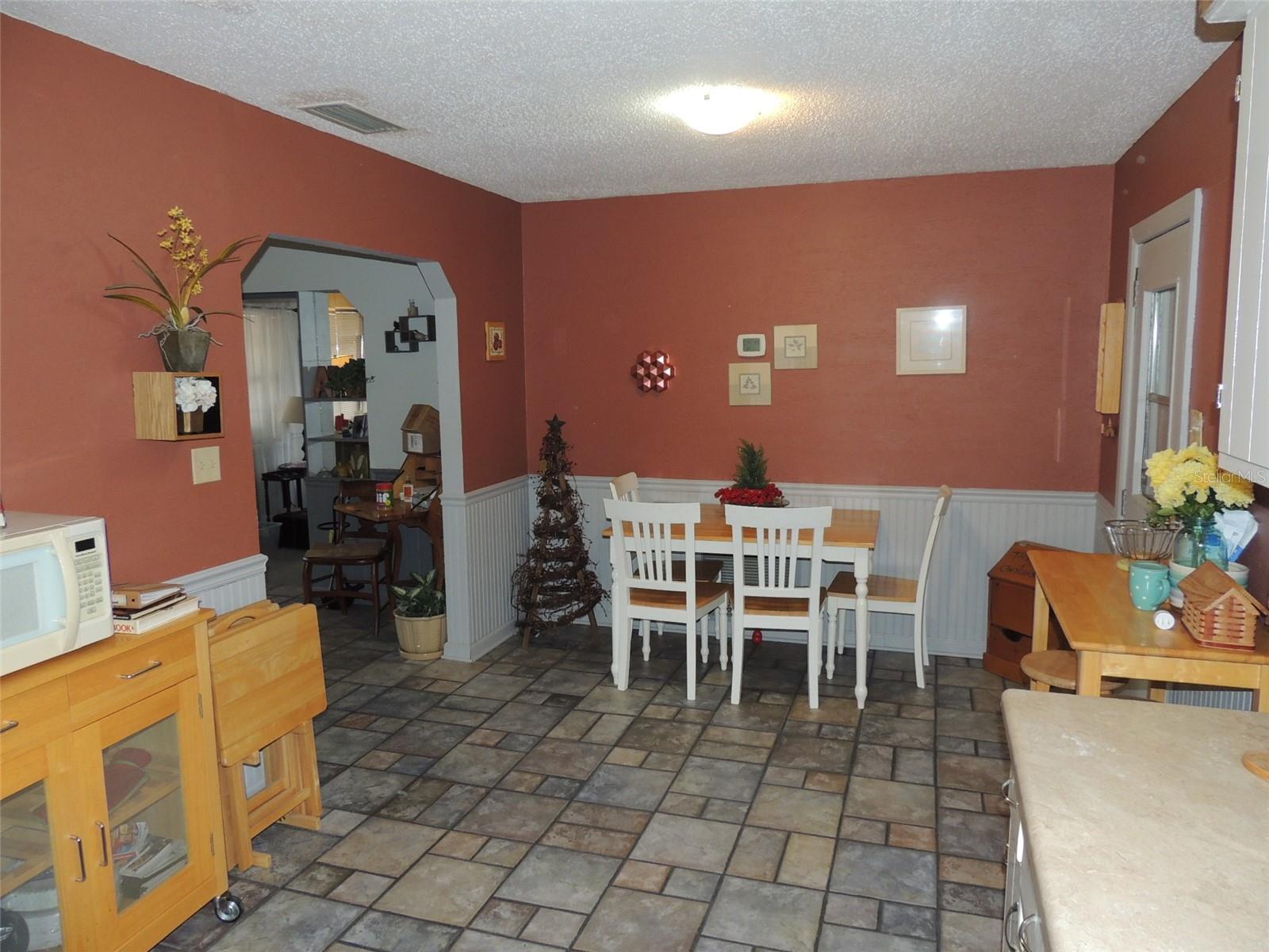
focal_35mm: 24
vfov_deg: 56.8
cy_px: 476
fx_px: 880
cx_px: 634
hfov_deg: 71.6
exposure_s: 1/30
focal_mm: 4.3
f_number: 3
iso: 200
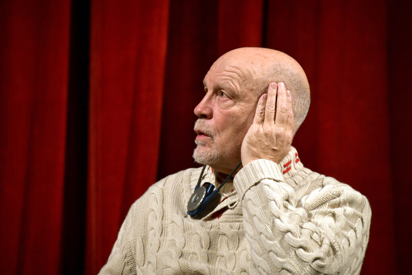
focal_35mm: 300
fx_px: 3434
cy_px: 138
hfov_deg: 6.9
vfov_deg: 4.6
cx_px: 206
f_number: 5.6
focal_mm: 300
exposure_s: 1/100
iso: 2000
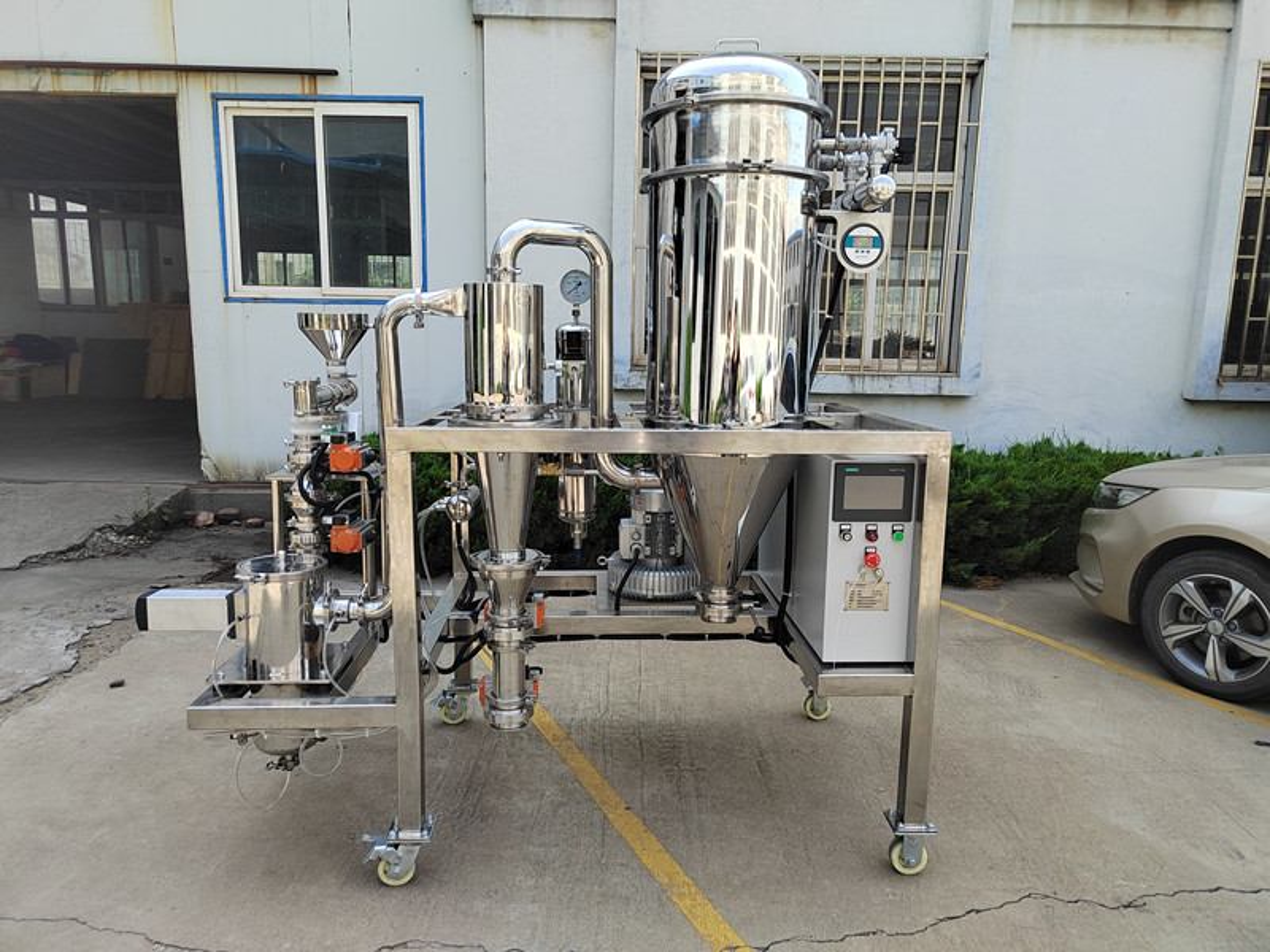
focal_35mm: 23
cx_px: 635
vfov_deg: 58.9
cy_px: 476
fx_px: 844
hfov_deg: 73.9
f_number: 1.9
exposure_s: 1/1385
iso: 513
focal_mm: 5.52
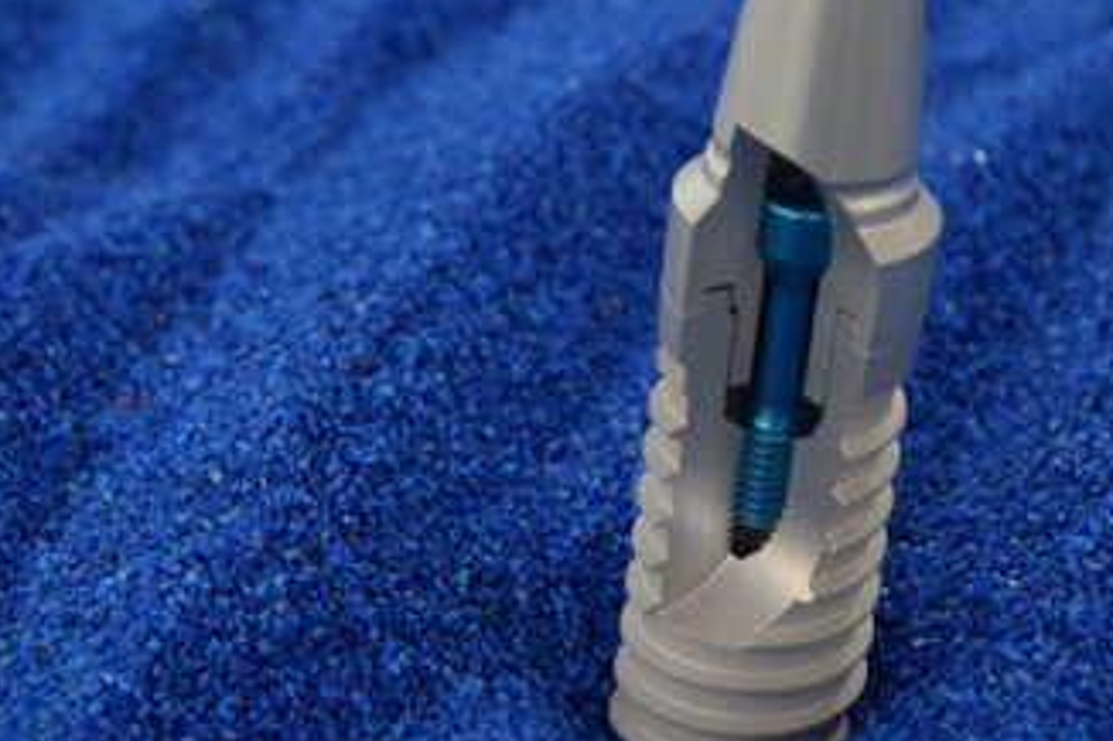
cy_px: 261
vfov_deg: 6.6
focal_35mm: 207
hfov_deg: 9.9
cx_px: 485
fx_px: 6396
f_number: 5.6
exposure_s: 1/200
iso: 1000
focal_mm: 52
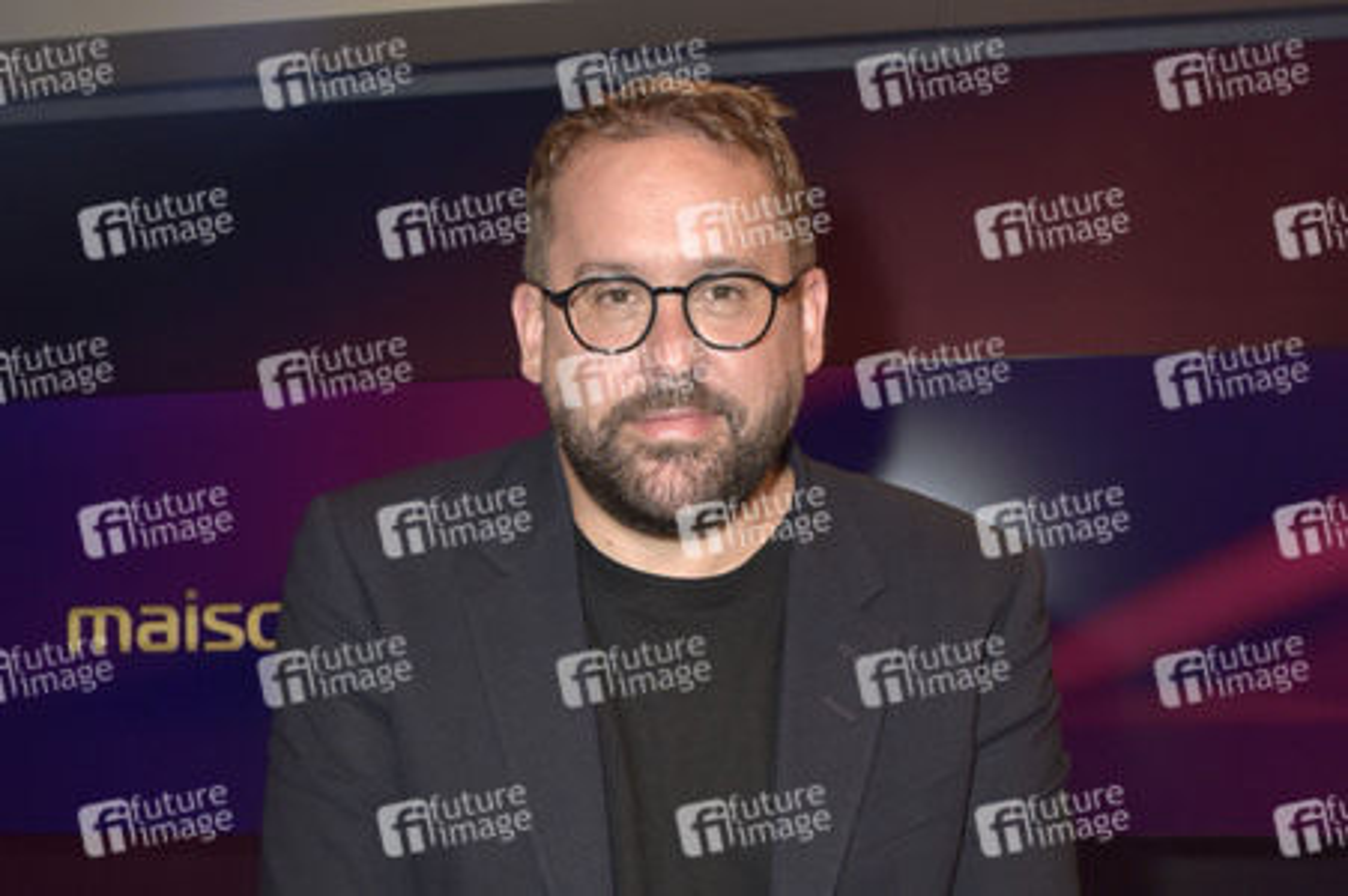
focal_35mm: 30
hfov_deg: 62.0
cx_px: 674
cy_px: 448
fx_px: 1122
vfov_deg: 43.5
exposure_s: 1/200
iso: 1250
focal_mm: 30
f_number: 6.3
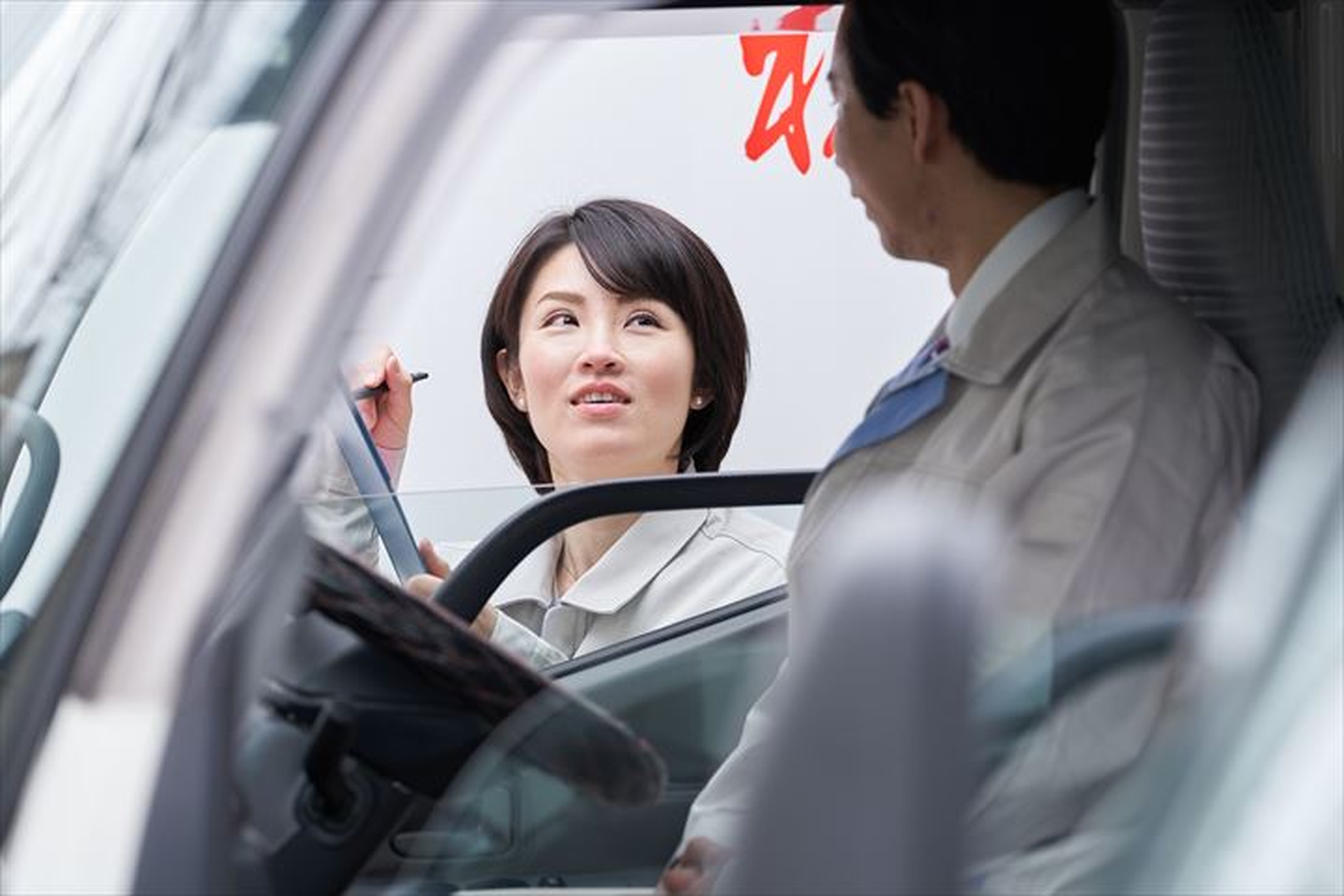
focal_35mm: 151
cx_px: 672
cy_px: 448
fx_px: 5637
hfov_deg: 13.6
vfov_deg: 9.1
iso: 400
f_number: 4
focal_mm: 151
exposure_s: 1/160
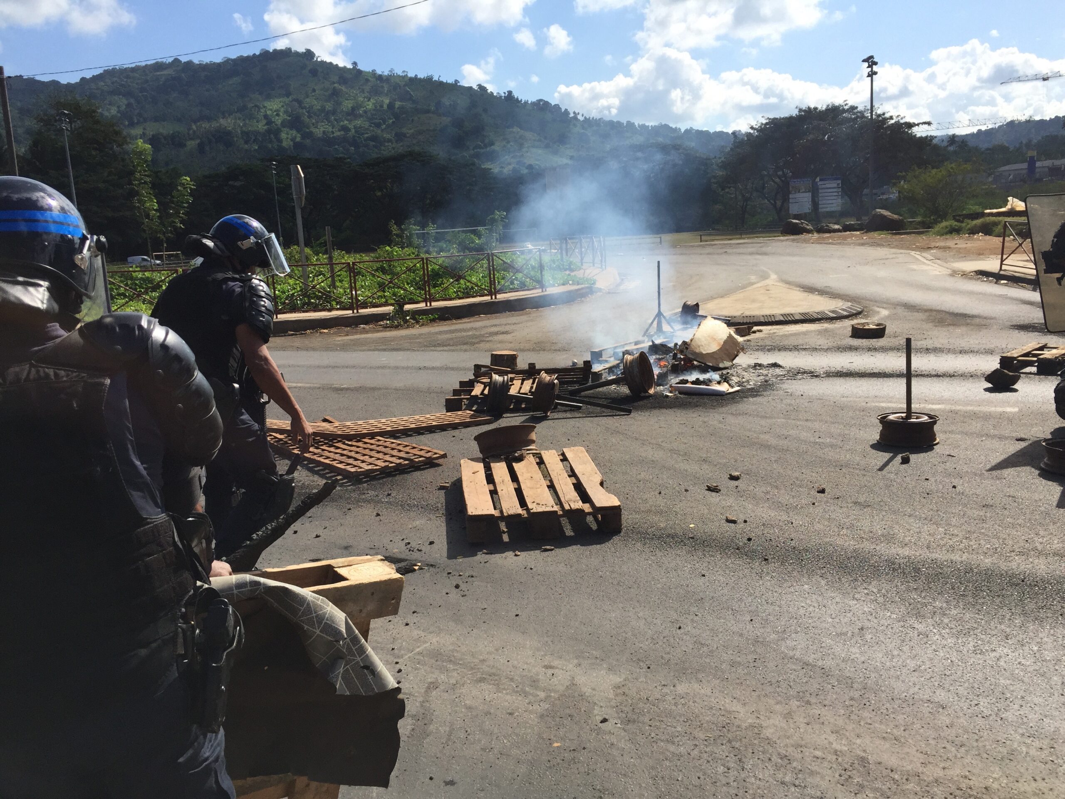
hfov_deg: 61.7
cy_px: 400
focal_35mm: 29
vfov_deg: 48.2
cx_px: 532
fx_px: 892
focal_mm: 4.15
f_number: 2.2
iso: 32
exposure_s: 1/3049
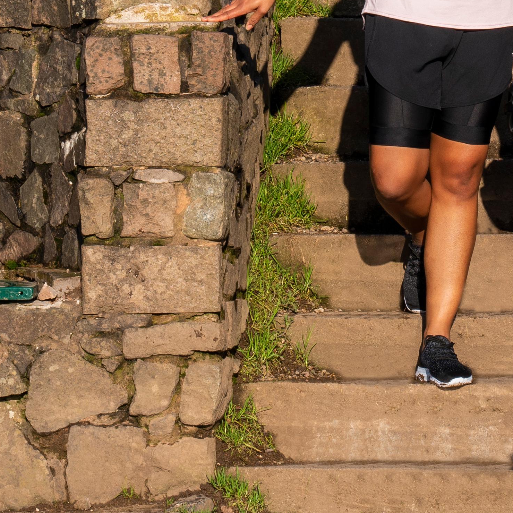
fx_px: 5365
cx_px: 598
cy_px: -17
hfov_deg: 5.5
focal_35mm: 320
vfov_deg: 5.5
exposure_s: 1/125
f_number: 10
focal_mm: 70
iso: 100
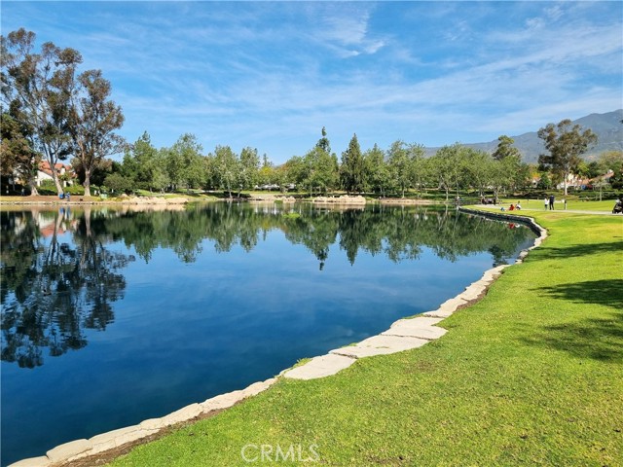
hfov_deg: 67.3
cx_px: 312
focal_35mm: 26
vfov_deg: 53.1
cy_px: 234
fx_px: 468
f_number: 1.8
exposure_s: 1/3333
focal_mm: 5.4
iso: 50
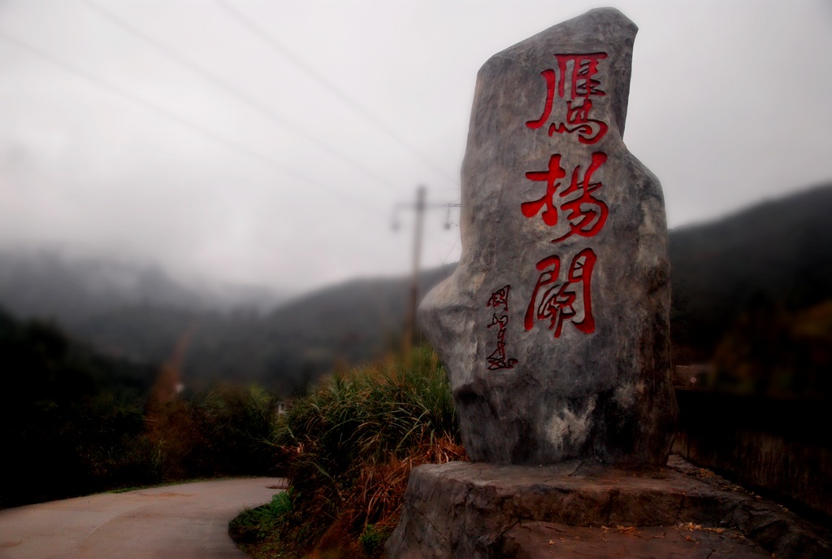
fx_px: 729
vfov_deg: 41.9
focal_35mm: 32
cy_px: 280
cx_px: 416
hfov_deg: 59.4
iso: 200
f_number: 3.8
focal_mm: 21
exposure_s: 1/350
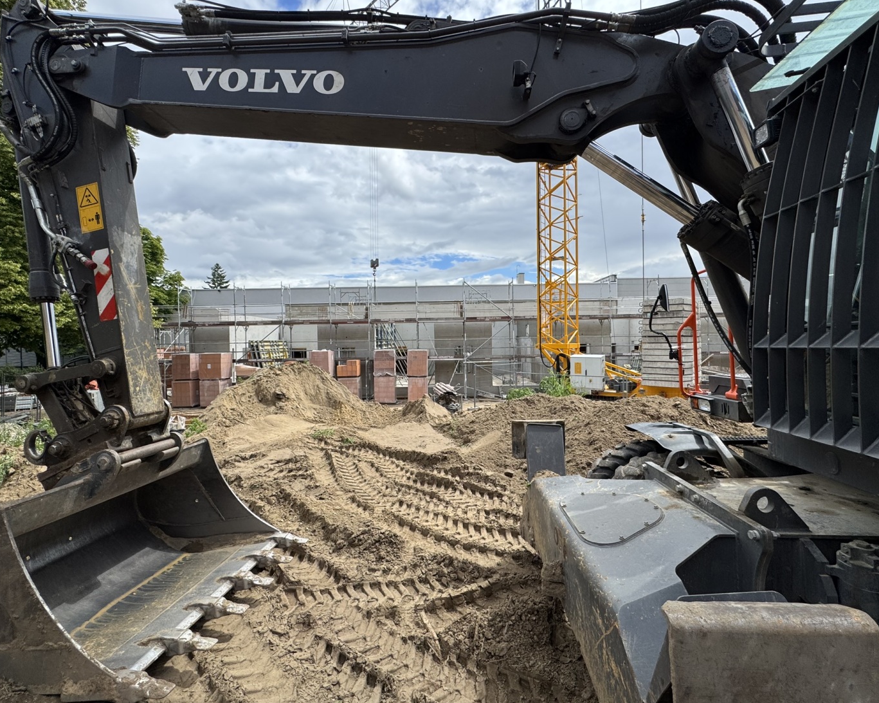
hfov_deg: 96.8
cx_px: 431
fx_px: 390
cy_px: 344
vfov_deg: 84.0
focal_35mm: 15
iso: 50
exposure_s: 1/2208
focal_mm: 2.22
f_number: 2.2
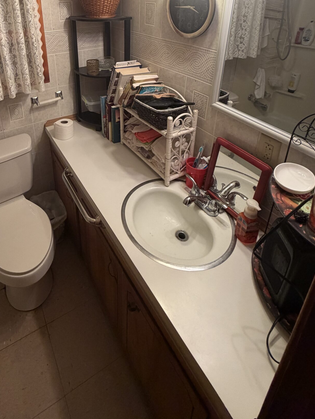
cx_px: 101
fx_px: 267
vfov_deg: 69.7
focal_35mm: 22
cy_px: 90
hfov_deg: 59.4
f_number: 2.2
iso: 320
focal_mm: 2.22
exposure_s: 1/120
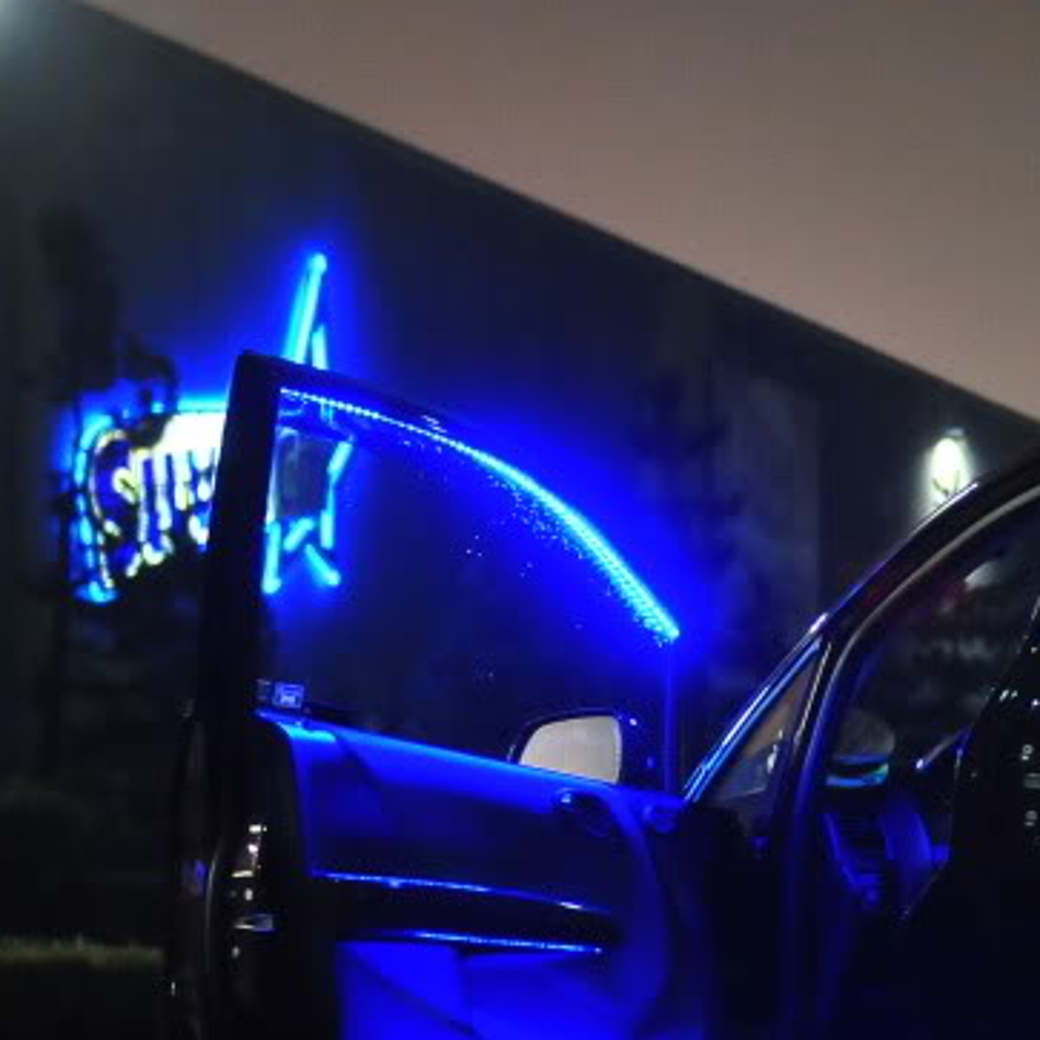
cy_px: 688
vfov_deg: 11.6
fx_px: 5133
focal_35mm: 151
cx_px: 1298
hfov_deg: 11.3
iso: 1600
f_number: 2.8
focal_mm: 42
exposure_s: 1/25
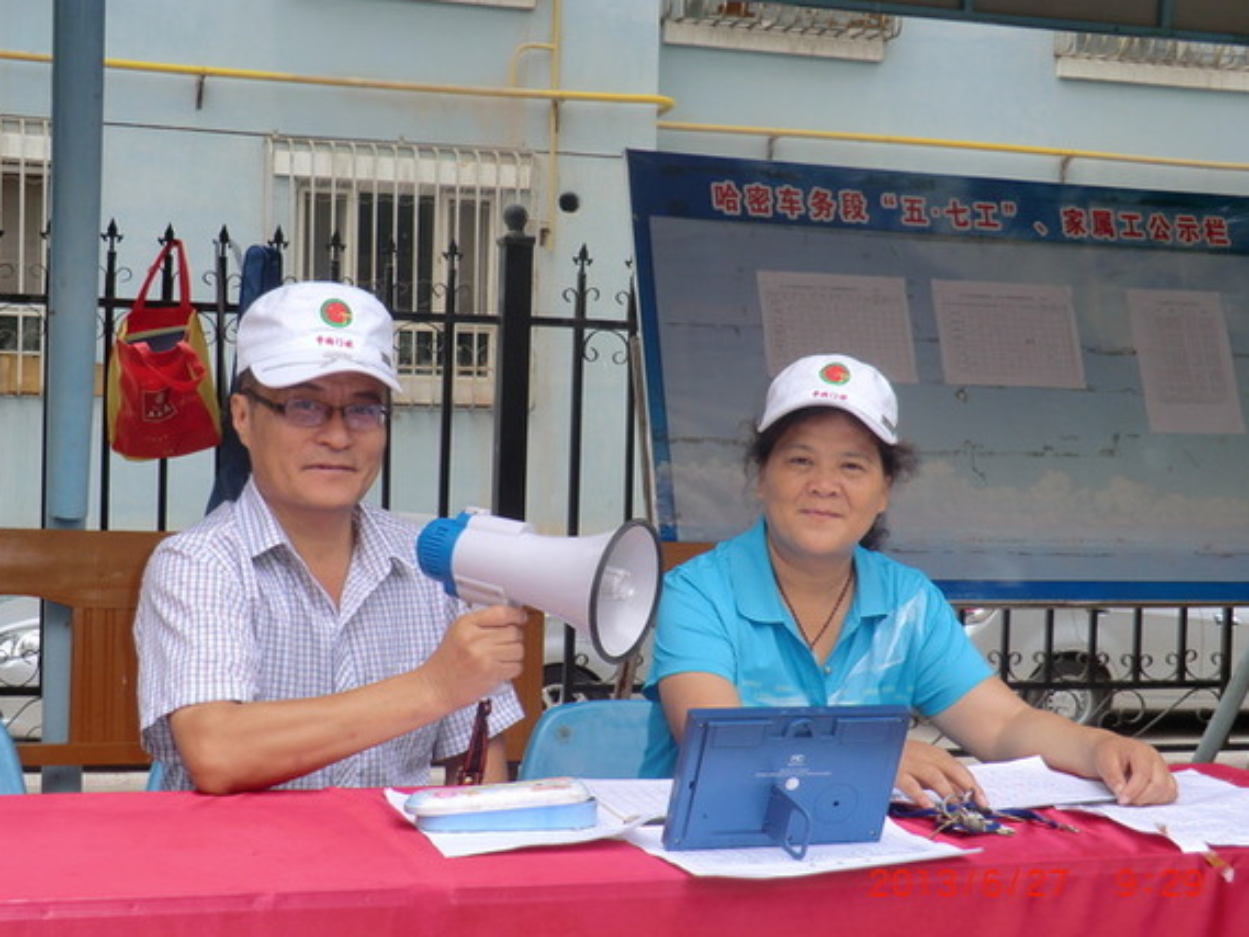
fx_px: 2093
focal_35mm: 58
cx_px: 630
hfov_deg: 33.2
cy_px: 489
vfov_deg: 25.2
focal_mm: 9.8
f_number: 4.2
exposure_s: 1/60
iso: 80
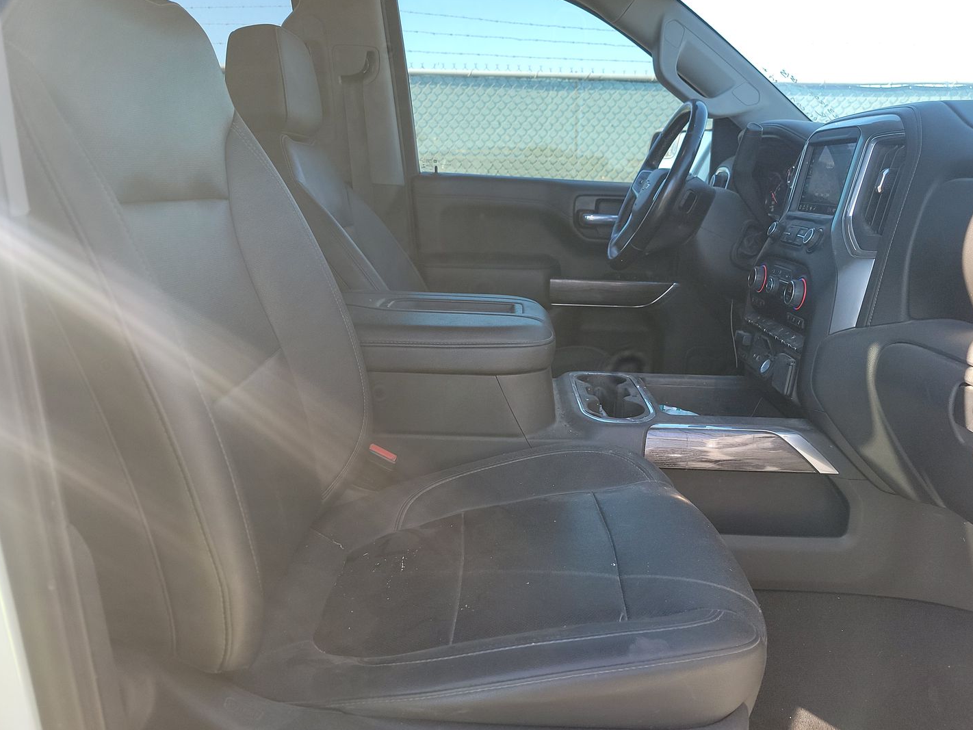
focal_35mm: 27
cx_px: 539
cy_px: 385
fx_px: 759
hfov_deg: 65.1
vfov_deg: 51.3
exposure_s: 1/119
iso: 84
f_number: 1.8
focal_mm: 6.7
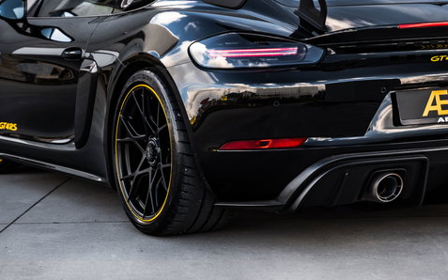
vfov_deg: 10.6
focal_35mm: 123
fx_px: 1502
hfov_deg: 17.0
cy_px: 81
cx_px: 255
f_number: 2.8
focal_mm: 75
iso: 125
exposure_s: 1/200
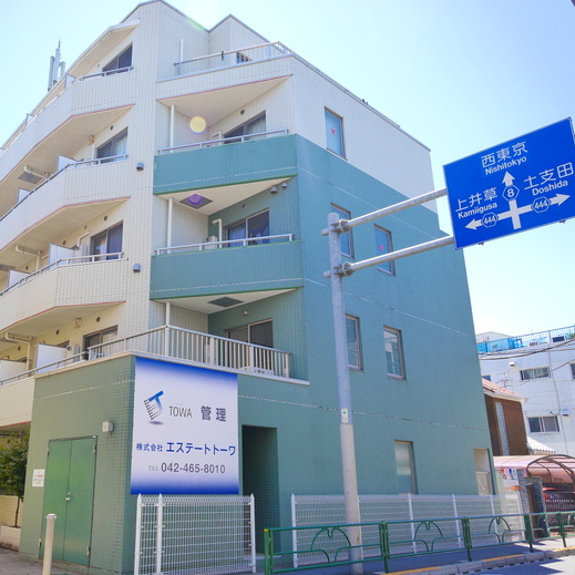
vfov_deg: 52.5
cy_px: 285
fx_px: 583
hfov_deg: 51.5
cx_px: 188
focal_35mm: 31
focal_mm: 13
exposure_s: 1/160
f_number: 5.6
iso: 640
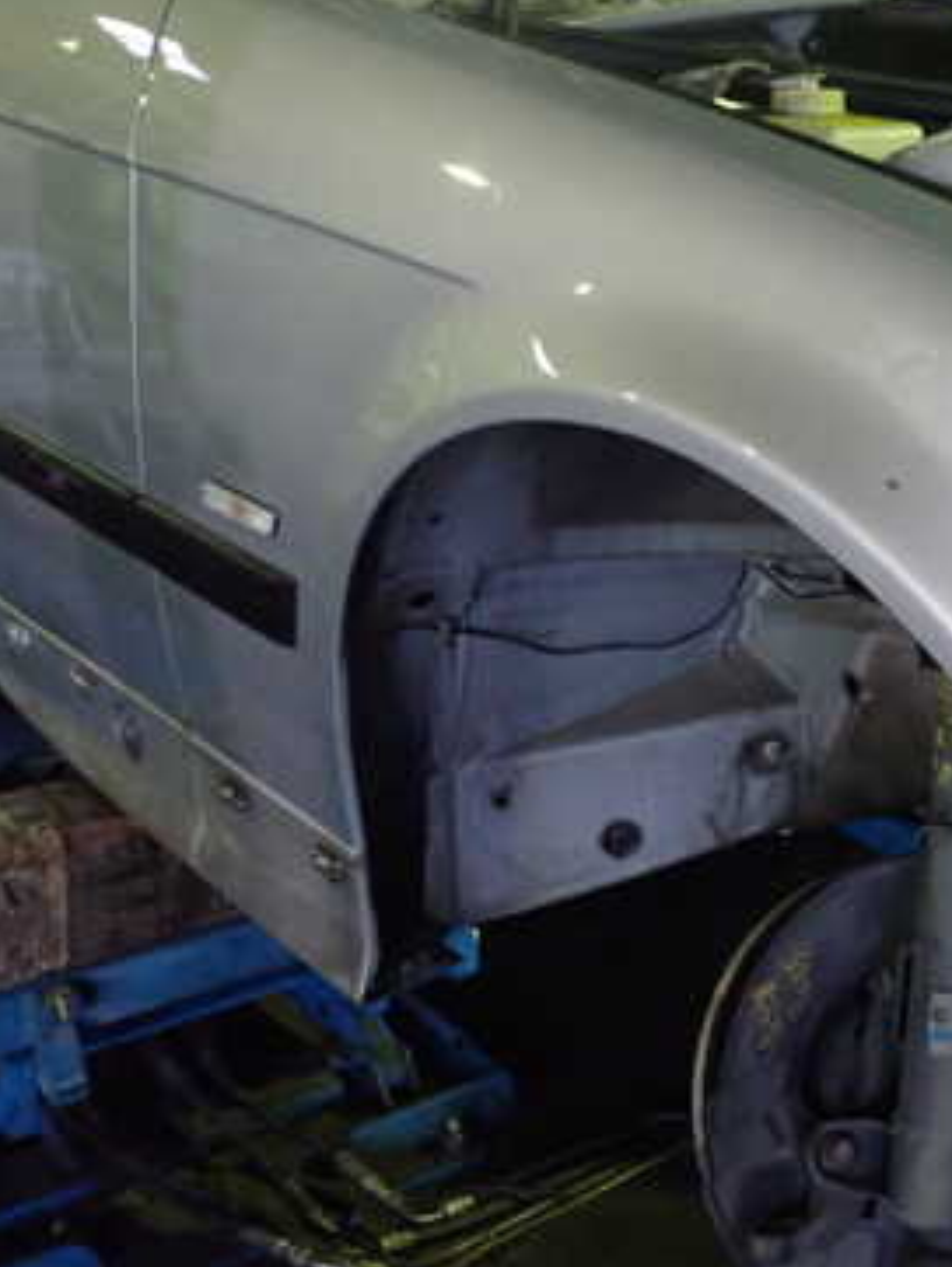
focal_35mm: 53
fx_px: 1941
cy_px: 494
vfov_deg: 36.0
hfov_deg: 26.6
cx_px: 868
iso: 800
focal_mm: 5.79
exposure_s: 1/25
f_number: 2.4
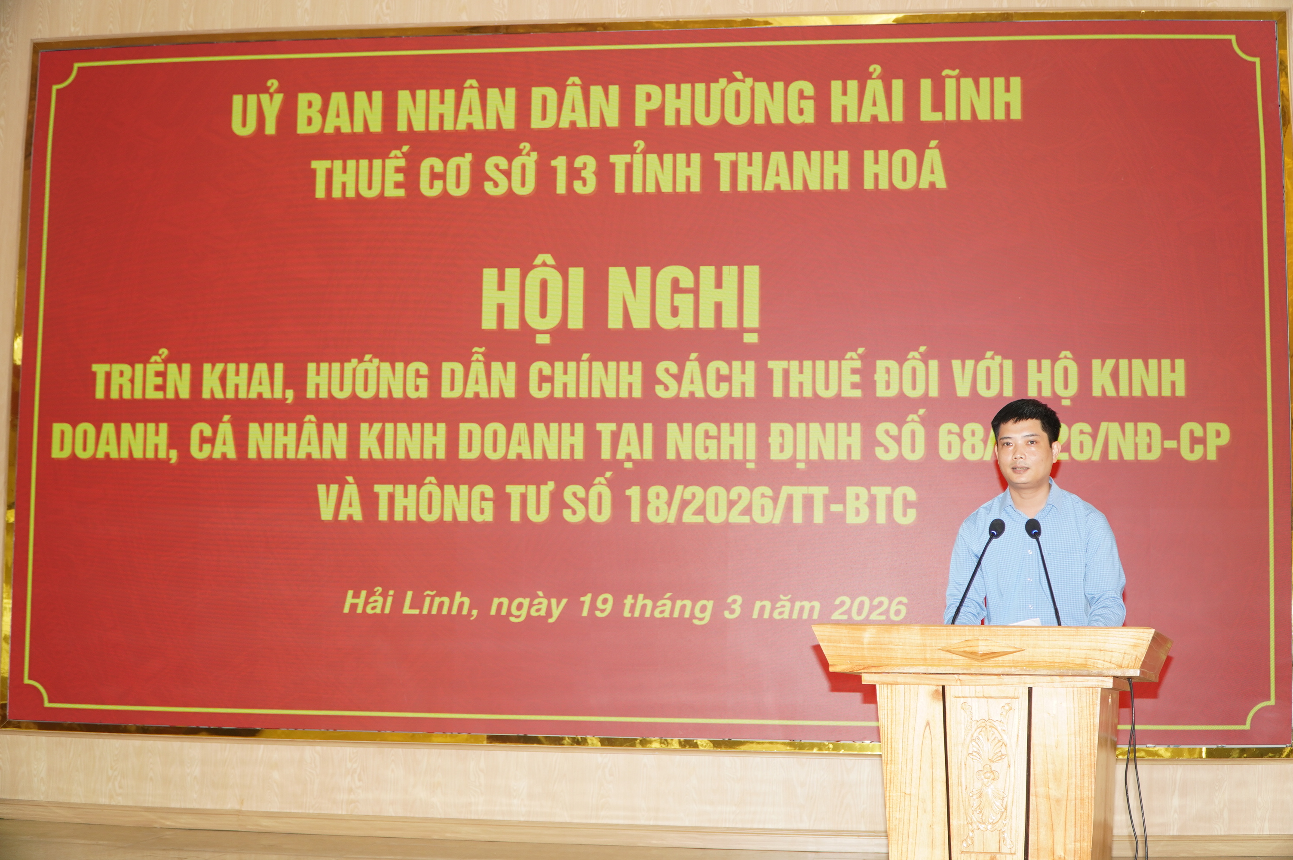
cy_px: 430
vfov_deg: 29.8
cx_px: 646
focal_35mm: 45
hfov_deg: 43.6
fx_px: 1615
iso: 250
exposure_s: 1/60
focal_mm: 30
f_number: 4
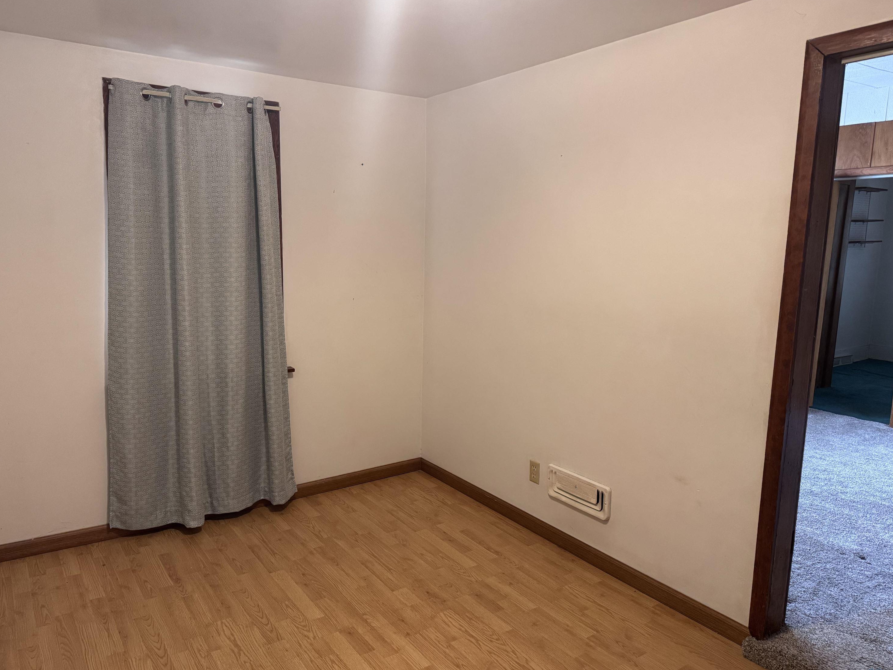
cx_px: 428
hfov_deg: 69.4
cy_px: 335
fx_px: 645
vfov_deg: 54.9
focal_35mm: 25
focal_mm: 6.76
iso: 400
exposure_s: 1/60
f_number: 1.78
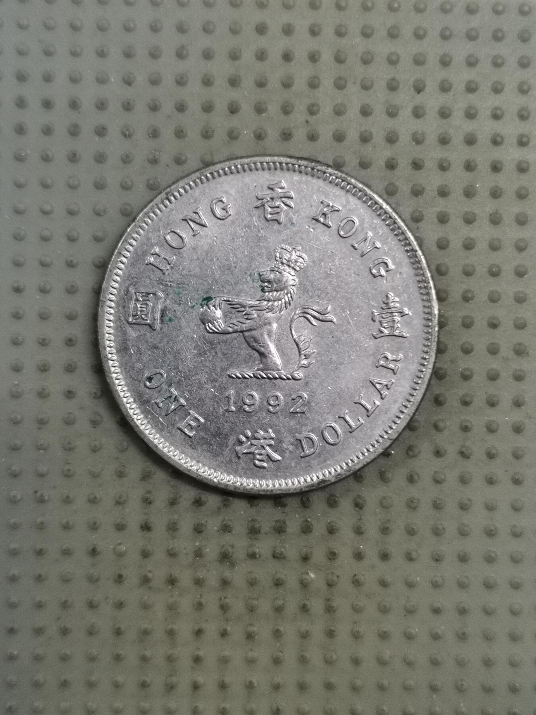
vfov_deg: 36.8
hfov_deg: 28.0
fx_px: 1074
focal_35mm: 52
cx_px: 268
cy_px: 358
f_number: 1.8
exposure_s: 1/30
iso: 320
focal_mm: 4.75
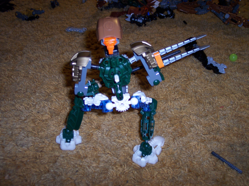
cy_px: 93
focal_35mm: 38
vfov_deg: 37.7
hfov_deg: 49.0
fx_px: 273
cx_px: 124
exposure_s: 1/30
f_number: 2.8
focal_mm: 8
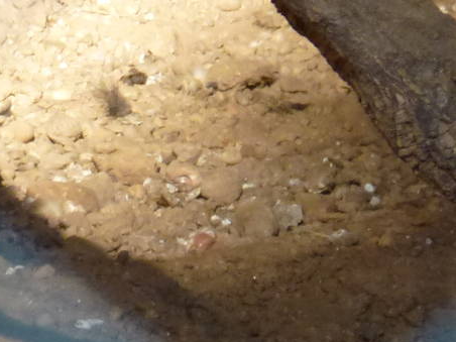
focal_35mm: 1358
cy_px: 508
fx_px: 17889
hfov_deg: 1.5
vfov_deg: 1.1
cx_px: -91
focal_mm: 68.8
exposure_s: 1/125
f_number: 5.9
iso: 250
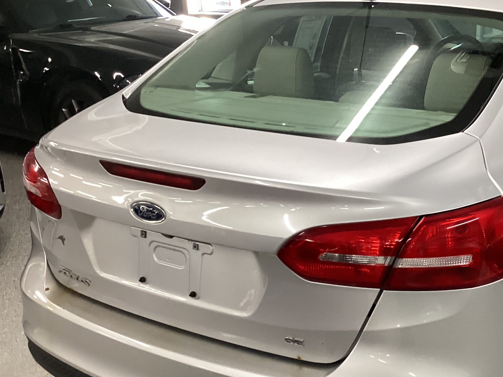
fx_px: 712
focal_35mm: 49
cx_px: 355
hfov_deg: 38.2
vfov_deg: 29.5
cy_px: 245
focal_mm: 3.3
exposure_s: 1/60
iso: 200
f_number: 2.4
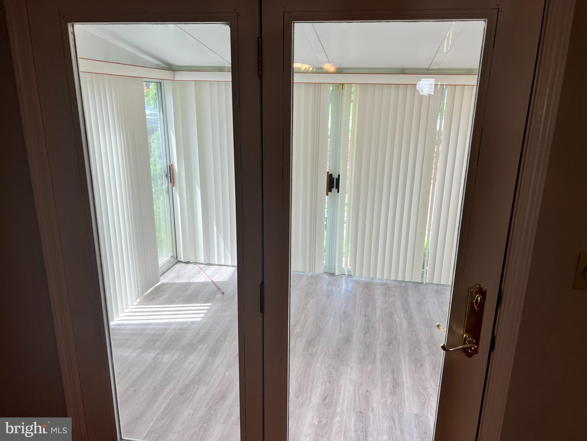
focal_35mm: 26
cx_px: 294
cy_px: 220
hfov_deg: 67.3
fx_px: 441
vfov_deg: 53.1
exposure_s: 1/174
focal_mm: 5.7
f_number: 1.5
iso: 40
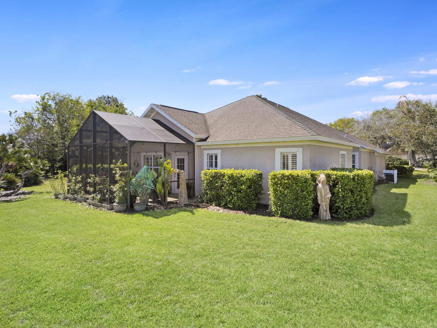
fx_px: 227
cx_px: 218
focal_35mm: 18
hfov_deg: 87.8
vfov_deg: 71.6
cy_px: 164
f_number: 11
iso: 400
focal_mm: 9
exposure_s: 1/40
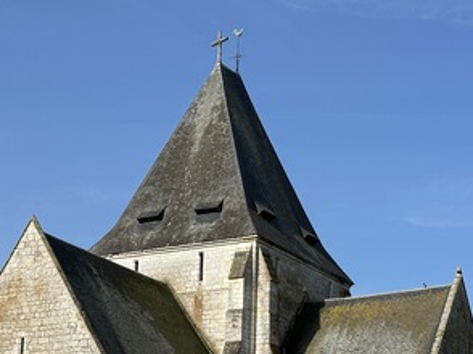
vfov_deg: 14.8
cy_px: 357
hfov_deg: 20.0
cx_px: 174
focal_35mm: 98
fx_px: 1338
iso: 64
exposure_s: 1/5000
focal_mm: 6.86
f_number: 1.78
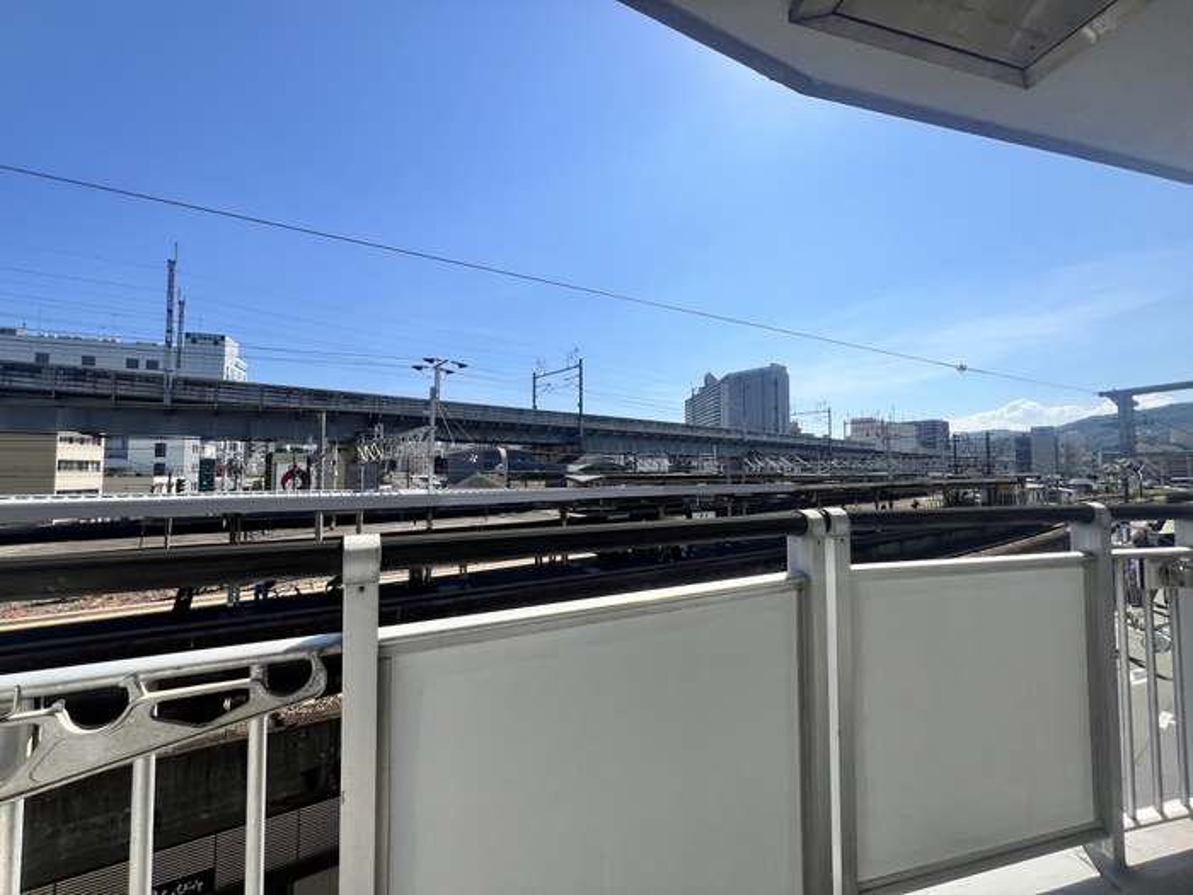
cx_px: 596
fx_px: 448
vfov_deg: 89.9
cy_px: 448
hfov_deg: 106.2
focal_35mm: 13
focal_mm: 1.57
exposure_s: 1/2874
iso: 32
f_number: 1.8
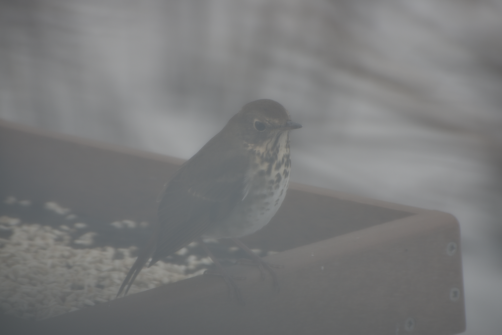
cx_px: 251
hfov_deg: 4.6
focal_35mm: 450
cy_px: 168
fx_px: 6276
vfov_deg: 3.1
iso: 100
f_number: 5.6
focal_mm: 300
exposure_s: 1/60
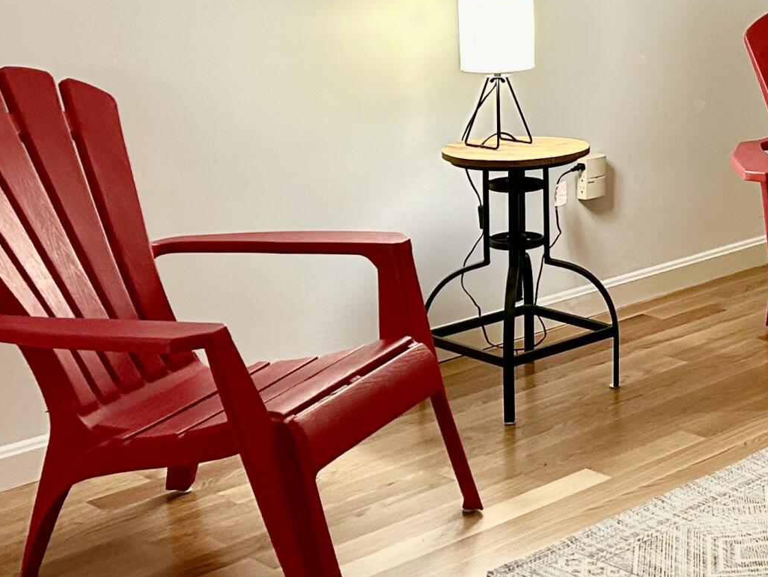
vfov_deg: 18.9
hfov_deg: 23.4
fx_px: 1687
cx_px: 924
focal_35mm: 76
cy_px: 19
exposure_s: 1/60
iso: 200
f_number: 1.5
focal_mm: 5.7
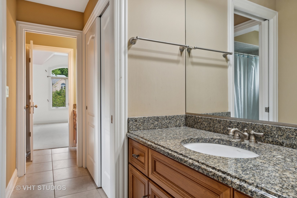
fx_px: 173
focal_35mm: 21
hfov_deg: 81.2
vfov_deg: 59.5
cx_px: 148
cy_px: 99
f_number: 8
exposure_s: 1/13
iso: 320
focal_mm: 14
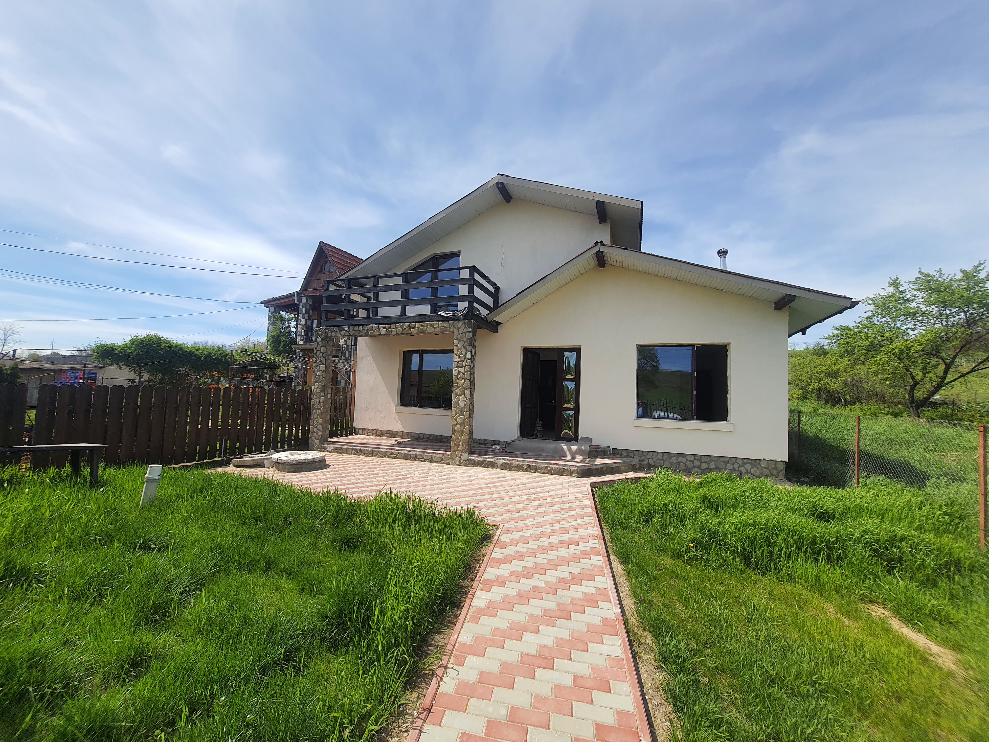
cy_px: 371
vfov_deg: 89.9
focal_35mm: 13
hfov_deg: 106.2
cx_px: 494
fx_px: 371
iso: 50
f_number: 2.2
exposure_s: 1/1128
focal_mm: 1.74
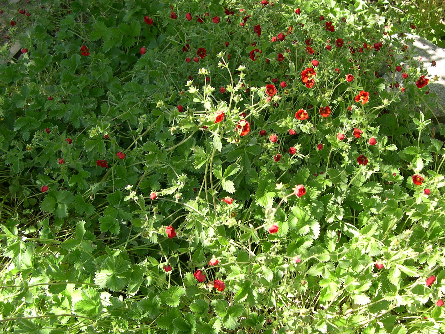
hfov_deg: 49.0
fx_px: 489
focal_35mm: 38
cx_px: 222
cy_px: 167
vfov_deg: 37.7
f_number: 2.8
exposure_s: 1/207
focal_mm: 8
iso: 100
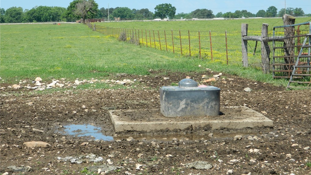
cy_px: 91
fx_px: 932
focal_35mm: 113
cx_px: 156
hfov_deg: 18.9
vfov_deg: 10.7
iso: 80
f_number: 4.5
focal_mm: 18.6
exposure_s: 1/400
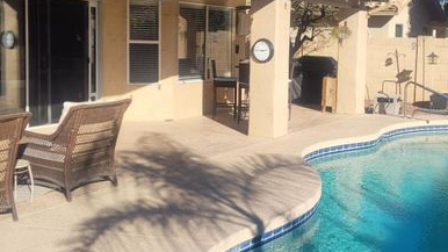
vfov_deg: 24.4
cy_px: 96
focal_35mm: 49
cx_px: 286
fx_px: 582
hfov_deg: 41.7
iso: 40
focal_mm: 5.4
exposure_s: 1/2490
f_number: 1.8
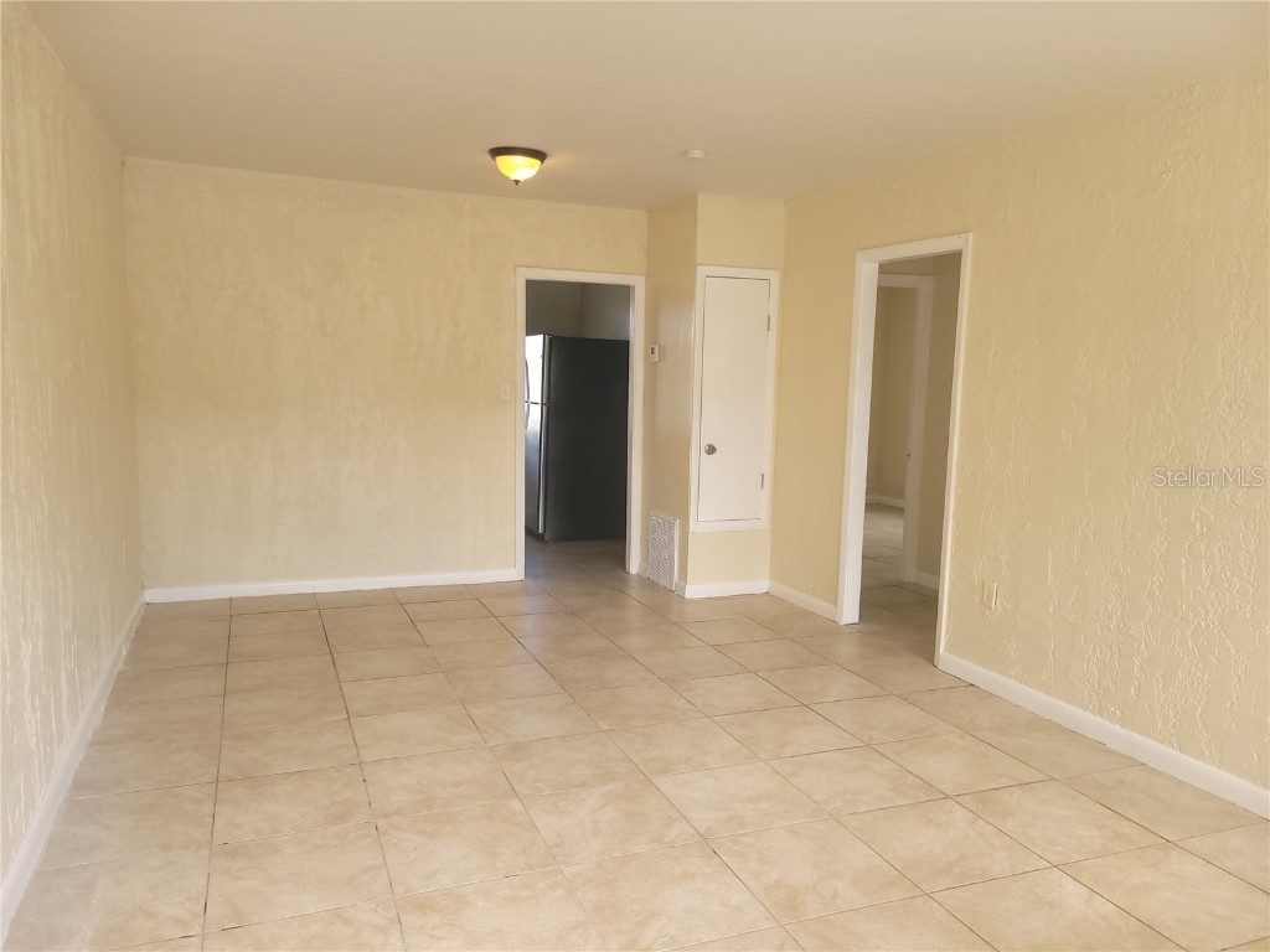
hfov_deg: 67.3
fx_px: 954
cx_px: 635
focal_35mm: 26
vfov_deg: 53.1
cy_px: 476
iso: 50
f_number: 1.8
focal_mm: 5.4
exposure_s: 1/120
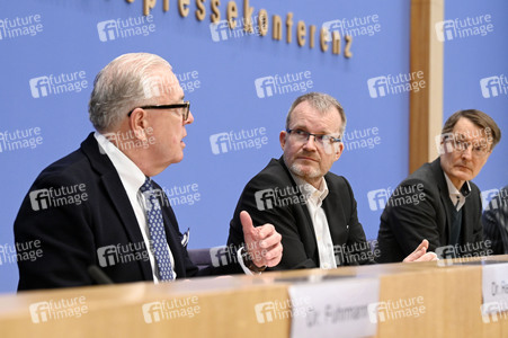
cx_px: 254
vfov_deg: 14.4
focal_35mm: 95
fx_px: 1340
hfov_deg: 21.5
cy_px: 169
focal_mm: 95
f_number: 5.6
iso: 5000
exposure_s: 1/500
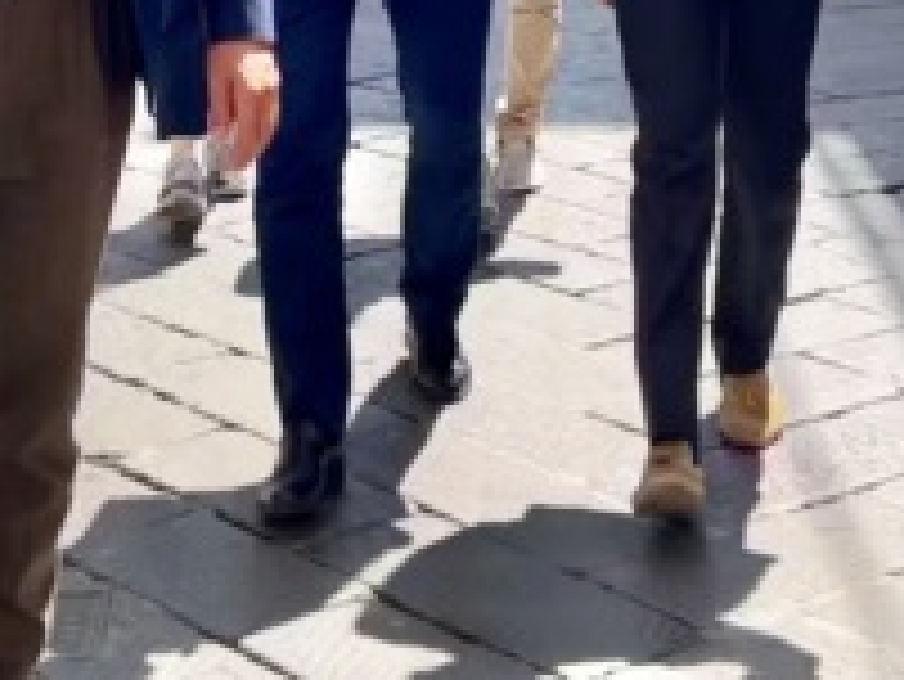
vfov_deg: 15.2
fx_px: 2300
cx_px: 256
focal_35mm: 88
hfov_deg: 22.1
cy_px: -428
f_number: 1.5
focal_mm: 5.7
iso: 50
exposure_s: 1/1808
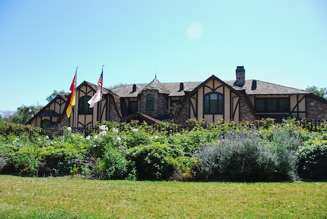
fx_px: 246
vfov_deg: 48.1
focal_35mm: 27
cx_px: 164
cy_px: 110
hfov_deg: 67.3
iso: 400
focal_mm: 18
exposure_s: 1/1000
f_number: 5
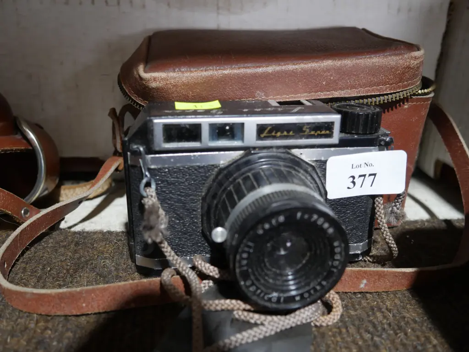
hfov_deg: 56.8
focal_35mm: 32
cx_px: 234
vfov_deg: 44.2
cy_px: 176
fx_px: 434
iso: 640
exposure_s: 1/60
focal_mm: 16
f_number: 3.6
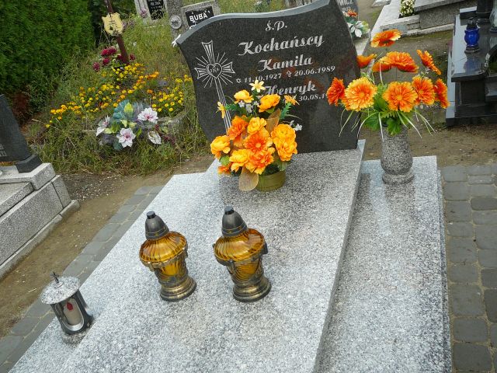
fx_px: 503
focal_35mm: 35
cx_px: 248
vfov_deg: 40.7
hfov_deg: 52.6
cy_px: 186
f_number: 2.8
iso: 80
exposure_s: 1/400
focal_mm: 5.2
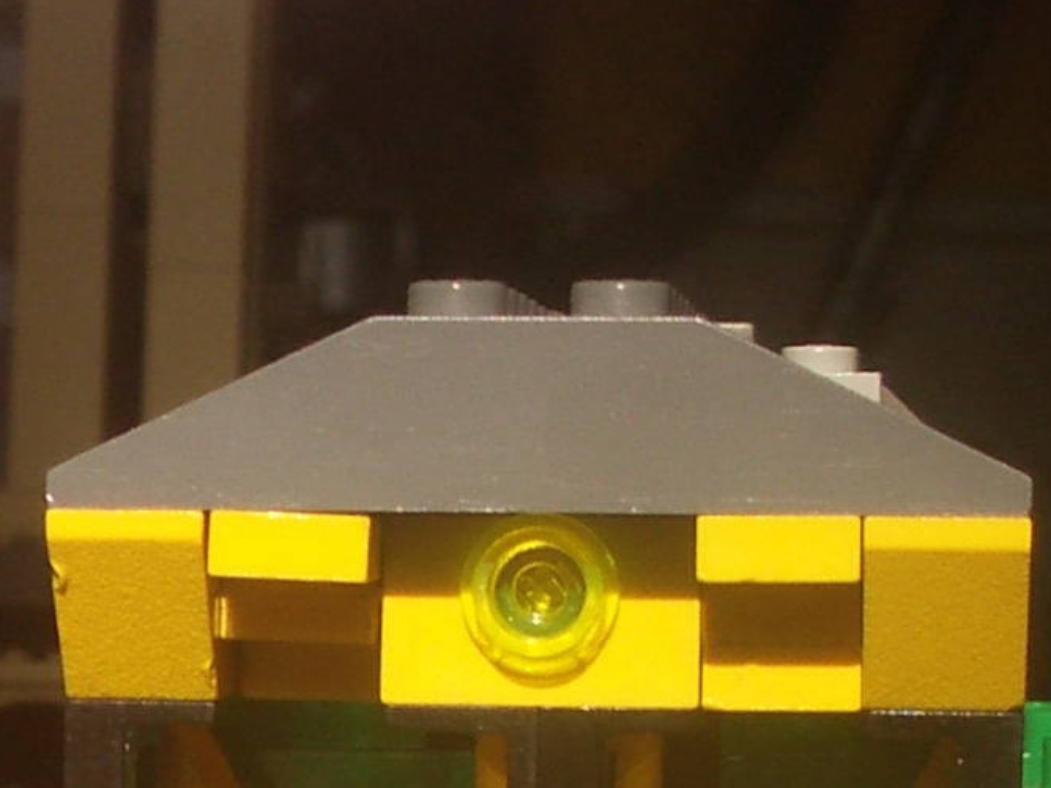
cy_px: 1081
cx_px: -589
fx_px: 5707
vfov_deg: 7.8
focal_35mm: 188
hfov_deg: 10.1
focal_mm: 8.2
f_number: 5
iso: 80
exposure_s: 1/320
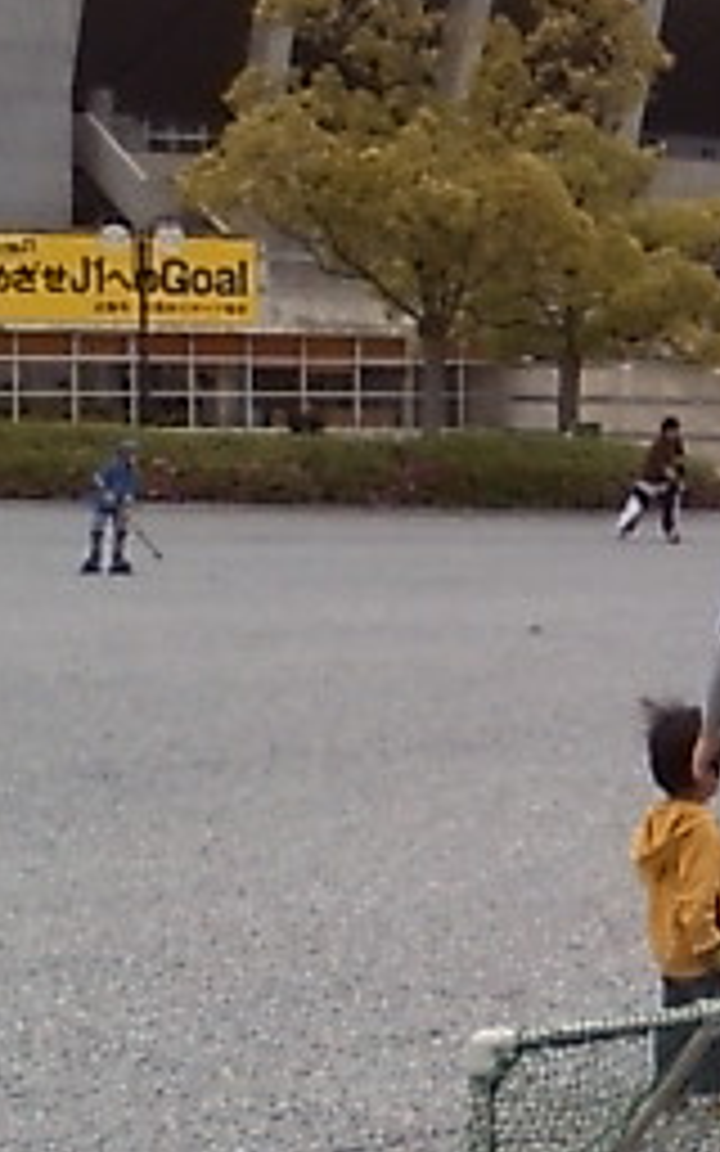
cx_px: 1278
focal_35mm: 77
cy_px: 738
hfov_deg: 14.9
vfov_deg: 26.7
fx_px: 2417
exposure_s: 1/769
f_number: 3.5
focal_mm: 3.73
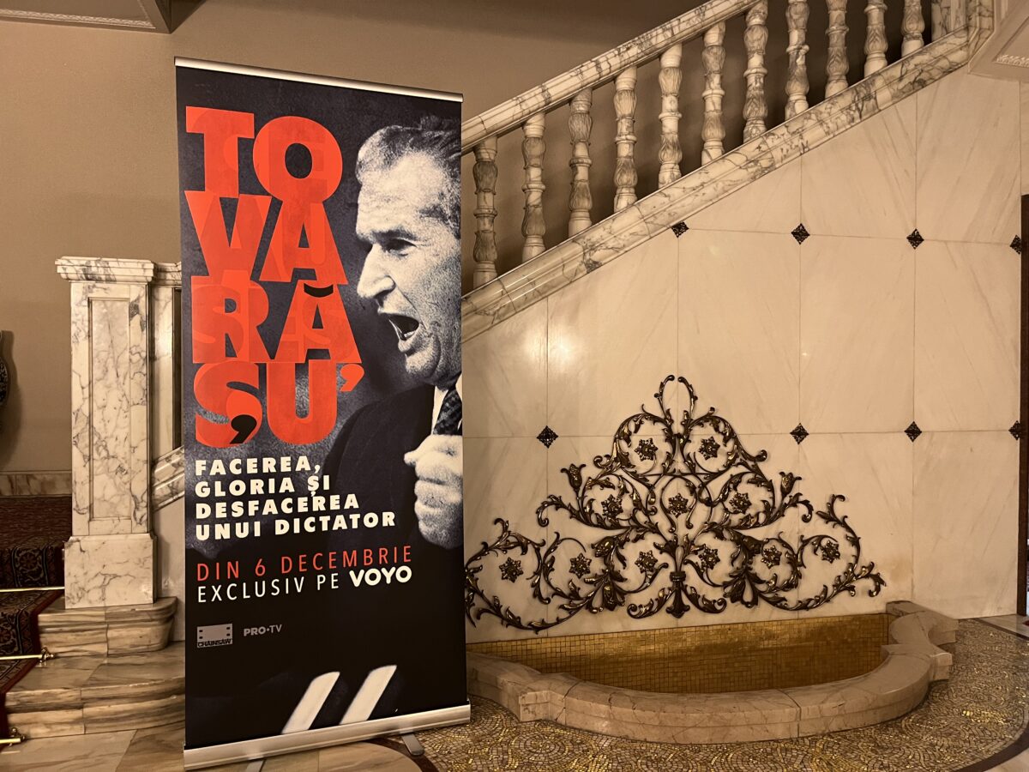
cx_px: 514
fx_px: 773
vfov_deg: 53.1
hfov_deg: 67.3
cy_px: 386
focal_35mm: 26
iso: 500
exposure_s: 1/50
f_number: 1.6
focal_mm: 5.1
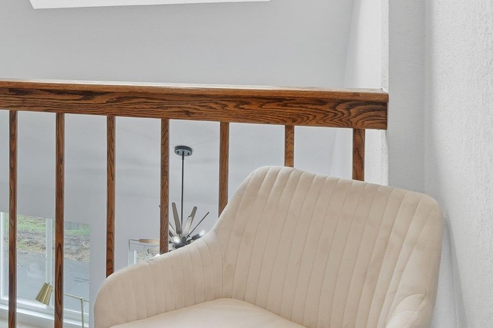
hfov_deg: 38.9
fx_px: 561
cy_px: 51
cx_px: -52
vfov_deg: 31.5
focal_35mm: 41
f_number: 9
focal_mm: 16
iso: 250
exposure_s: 1/200
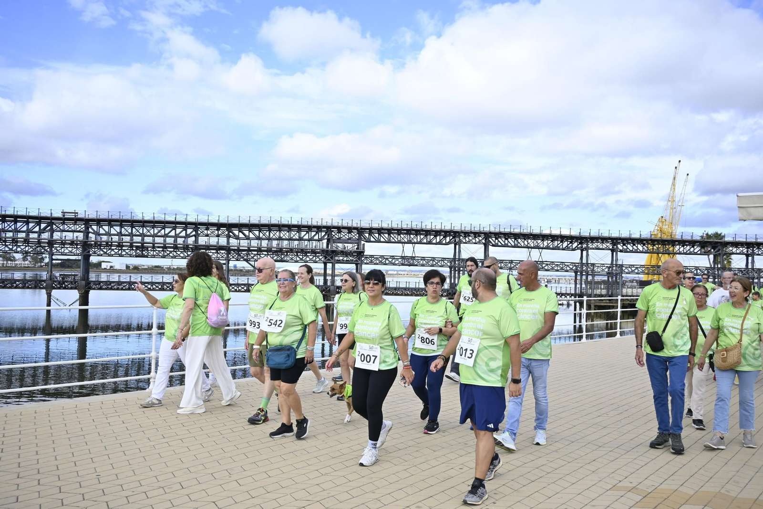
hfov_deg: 55.1
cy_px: 254
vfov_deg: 38.3
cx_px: 382
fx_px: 731
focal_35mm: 34
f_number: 5
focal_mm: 23
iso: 320
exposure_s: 1/1250
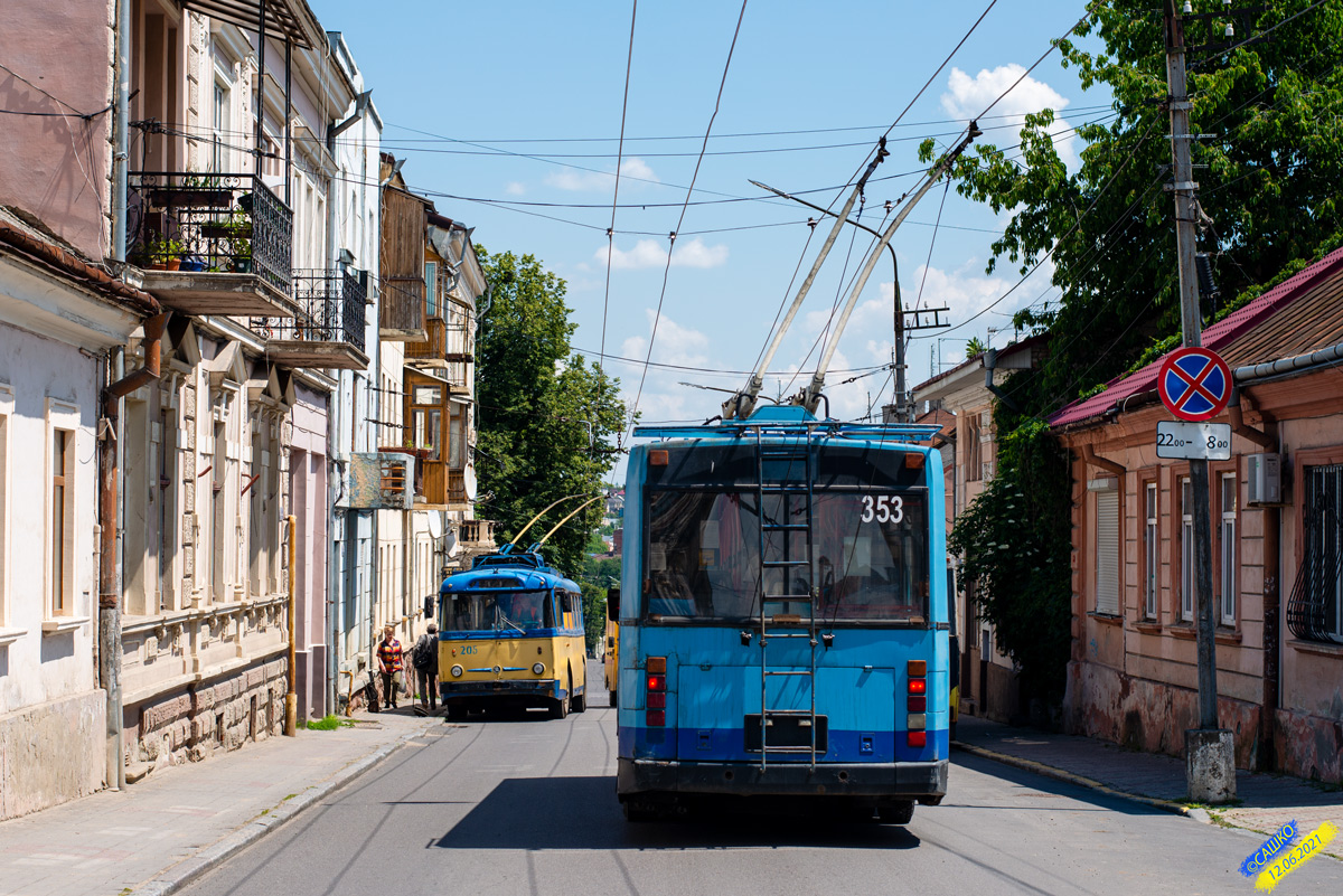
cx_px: 672
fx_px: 1866
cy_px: 448
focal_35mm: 50
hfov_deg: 39.6
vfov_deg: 27.0
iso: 100
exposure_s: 1/500
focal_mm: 50
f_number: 4.5
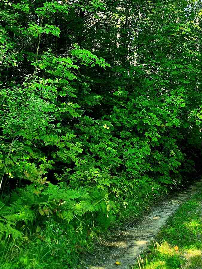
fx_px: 459
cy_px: -38
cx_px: 163
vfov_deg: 29.0
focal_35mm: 59
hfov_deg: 24.4
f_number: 1.8
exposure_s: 1/196
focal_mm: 5.4
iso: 20
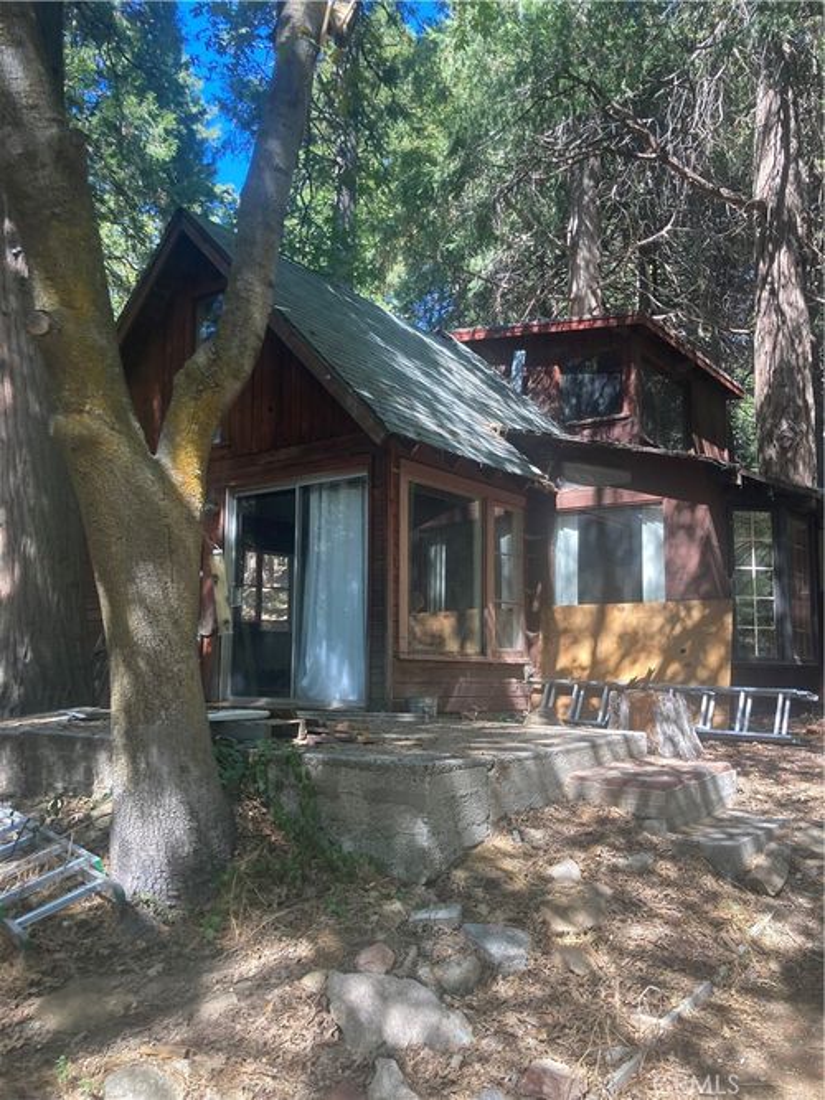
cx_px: 412
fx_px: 890
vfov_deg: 63.5
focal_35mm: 28
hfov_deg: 49.7
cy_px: 550
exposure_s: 1/122
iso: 32
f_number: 1.8
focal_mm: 3.99
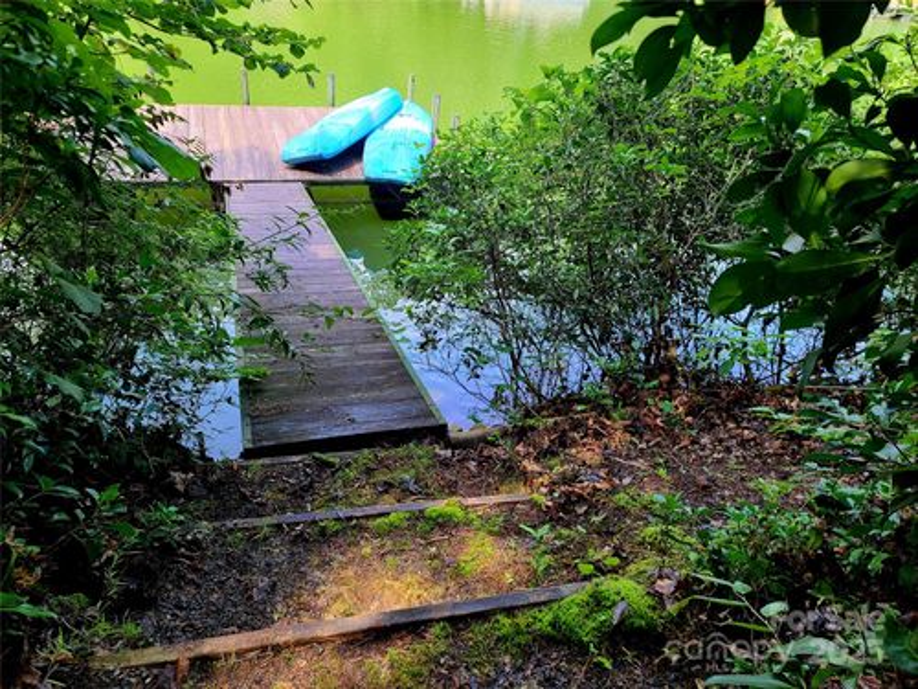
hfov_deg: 69.4
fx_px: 663
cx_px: 459
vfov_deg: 54.9
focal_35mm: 25
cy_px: 344
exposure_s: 1/100
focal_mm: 7
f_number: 1.8
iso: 32
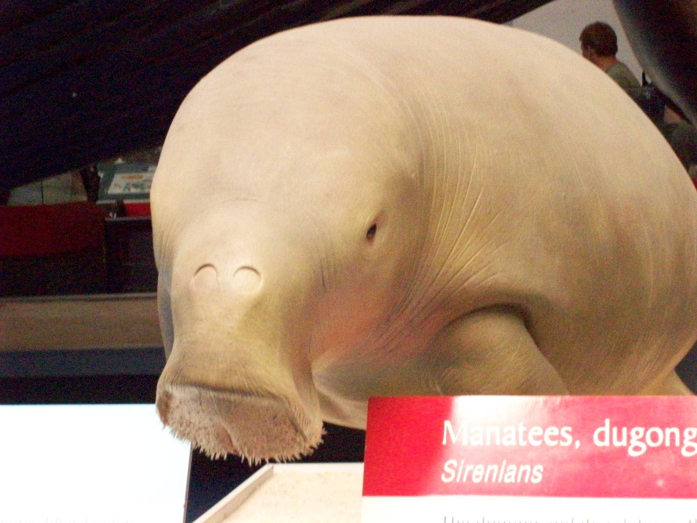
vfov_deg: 13.7
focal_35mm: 108
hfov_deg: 18.2
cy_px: 262
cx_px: 348
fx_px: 2175
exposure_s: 1/257
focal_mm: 18
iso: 646
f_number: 4.8
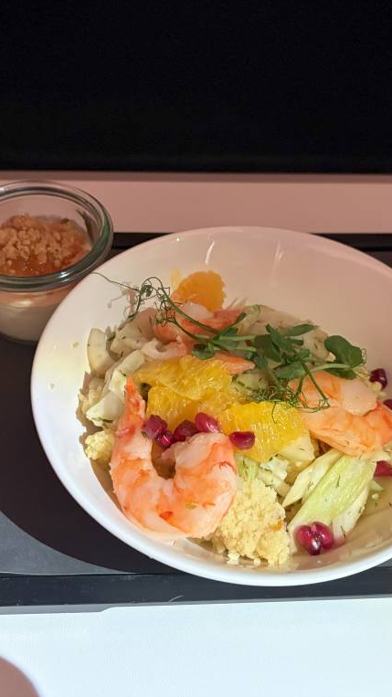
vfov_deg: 52.8
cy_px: 349
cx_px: 221
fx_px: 702
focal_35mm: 38
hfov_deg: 31.1
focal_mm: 5.96
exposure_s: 1/38
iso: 500
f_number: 1.6
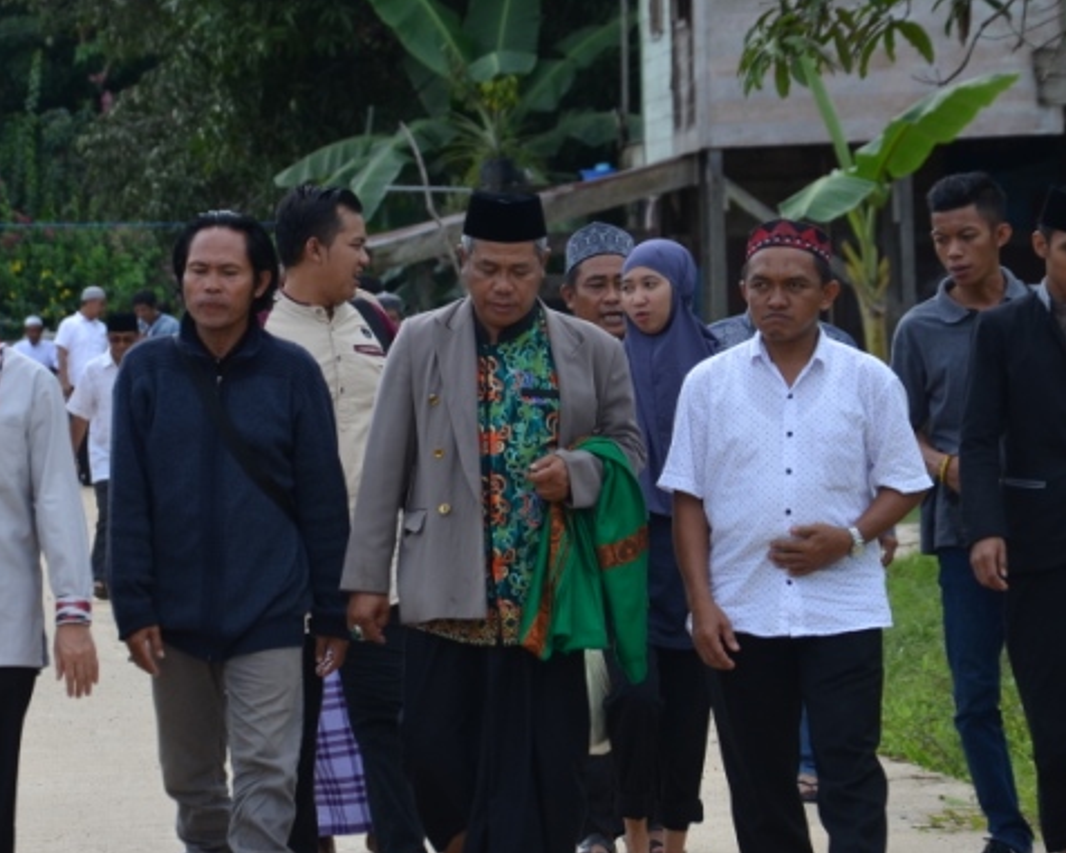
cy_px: 421
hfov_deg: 6.1
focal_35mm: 317
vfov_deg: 4.9
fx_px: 10003
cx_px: 318
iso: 200
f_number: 5.6
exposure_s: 1/500
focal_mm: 105
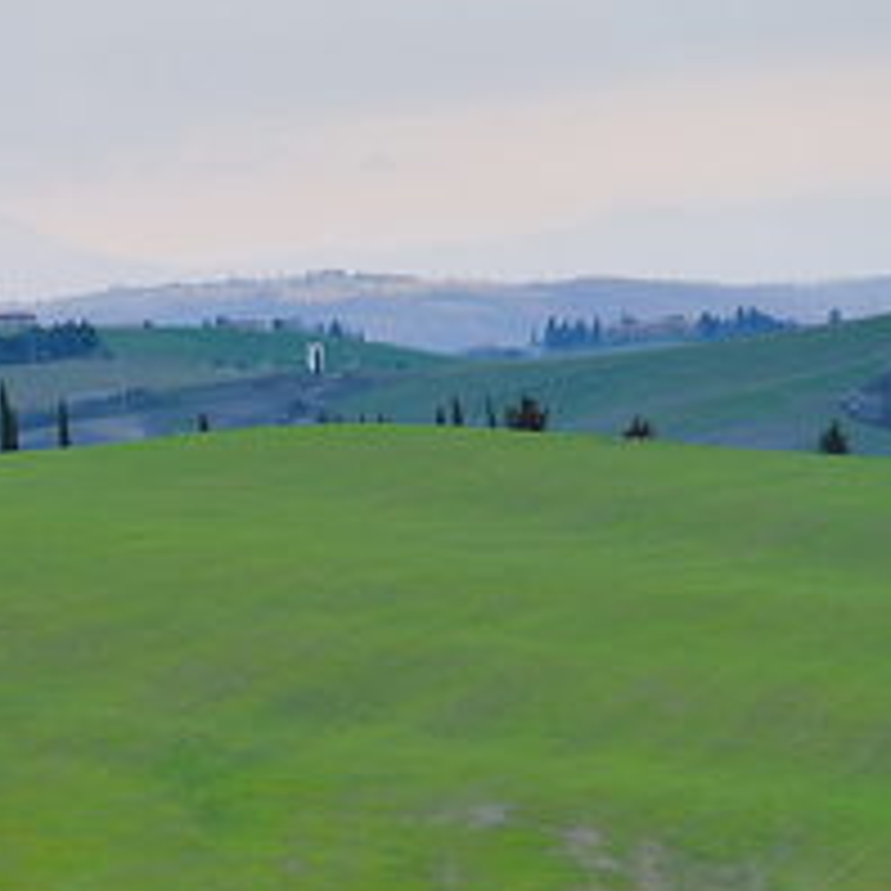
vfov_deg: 5.7
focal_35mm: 309
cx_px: -198
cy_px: 702
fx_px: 8998
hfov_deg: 5.6
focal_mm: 120
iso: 250
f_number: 4.5
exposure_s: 1/80
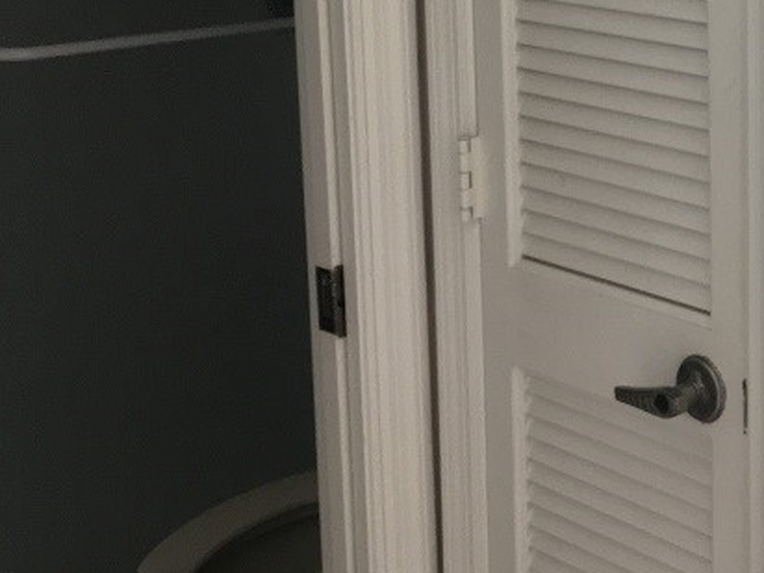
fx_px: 1589
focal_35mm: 72
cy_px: 50
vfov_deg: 20.0
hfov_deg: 24.7
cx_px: 890
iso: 80
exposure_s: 1/30
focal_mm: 4.15
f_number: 2.2
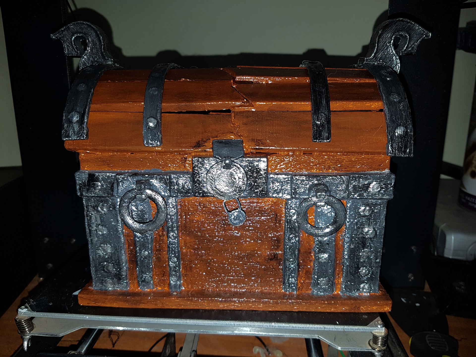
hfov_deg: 67.3
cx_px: 238
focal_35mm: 26
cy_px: 178
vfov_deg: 53.1
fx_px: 358
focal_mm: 4.2
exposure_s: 1/80
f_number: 1.7
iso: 50
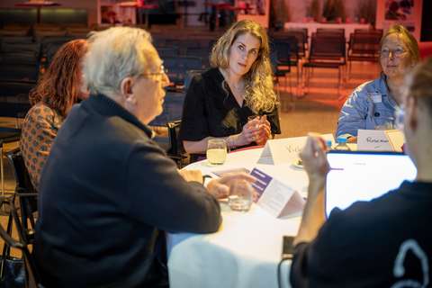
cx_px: 216
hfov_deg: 34.5
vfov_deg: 23.4
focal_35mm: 58
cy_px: 144
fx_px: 696
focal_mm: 58
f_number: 2.8
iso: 4000
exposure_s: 1/80
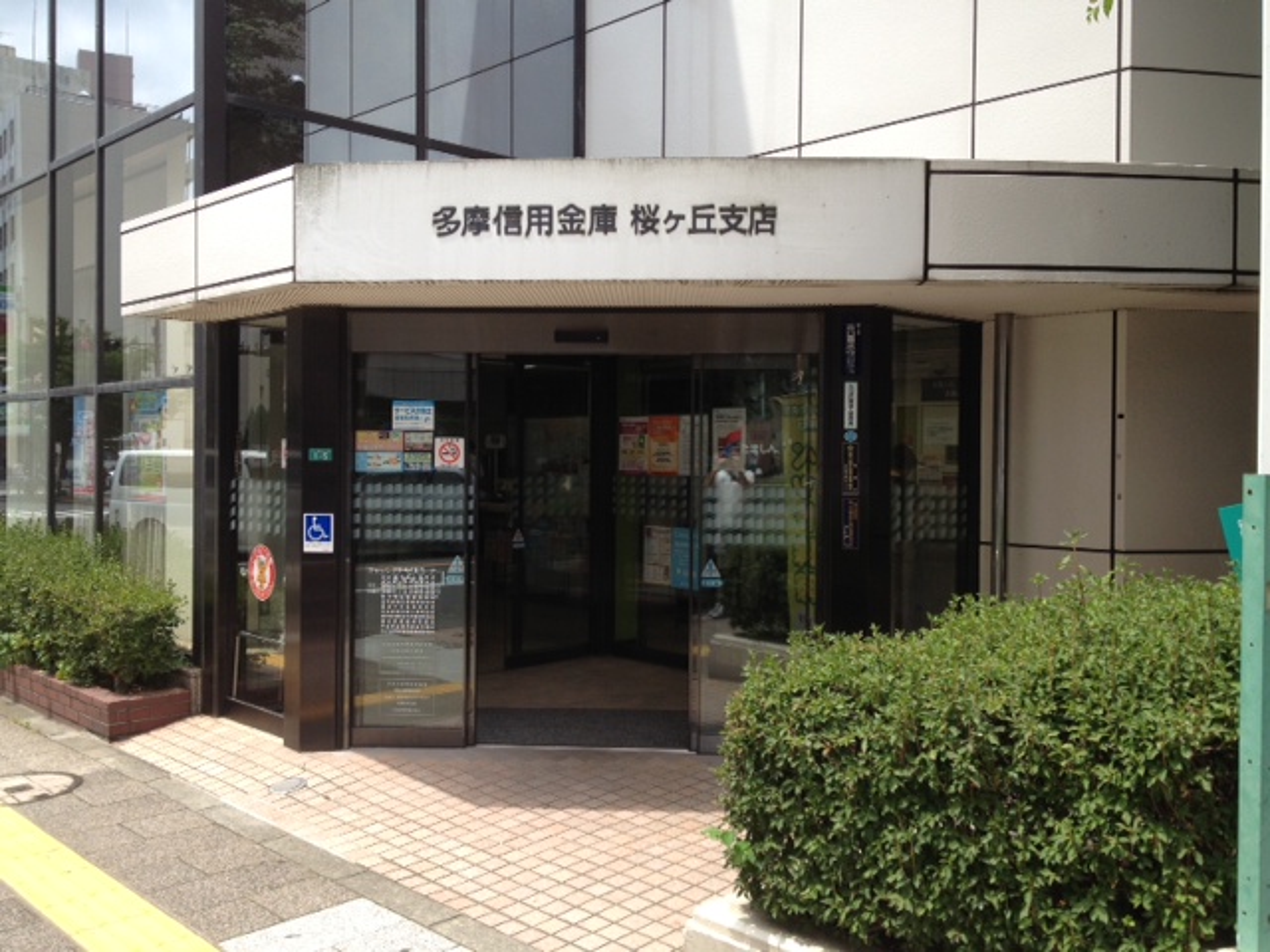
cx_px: 635
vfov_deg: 40.7
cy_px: 476
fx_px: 1284
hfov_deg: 52.6
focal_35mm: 35
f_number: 2.4
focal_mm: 4.28
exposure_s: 1/649
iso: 50
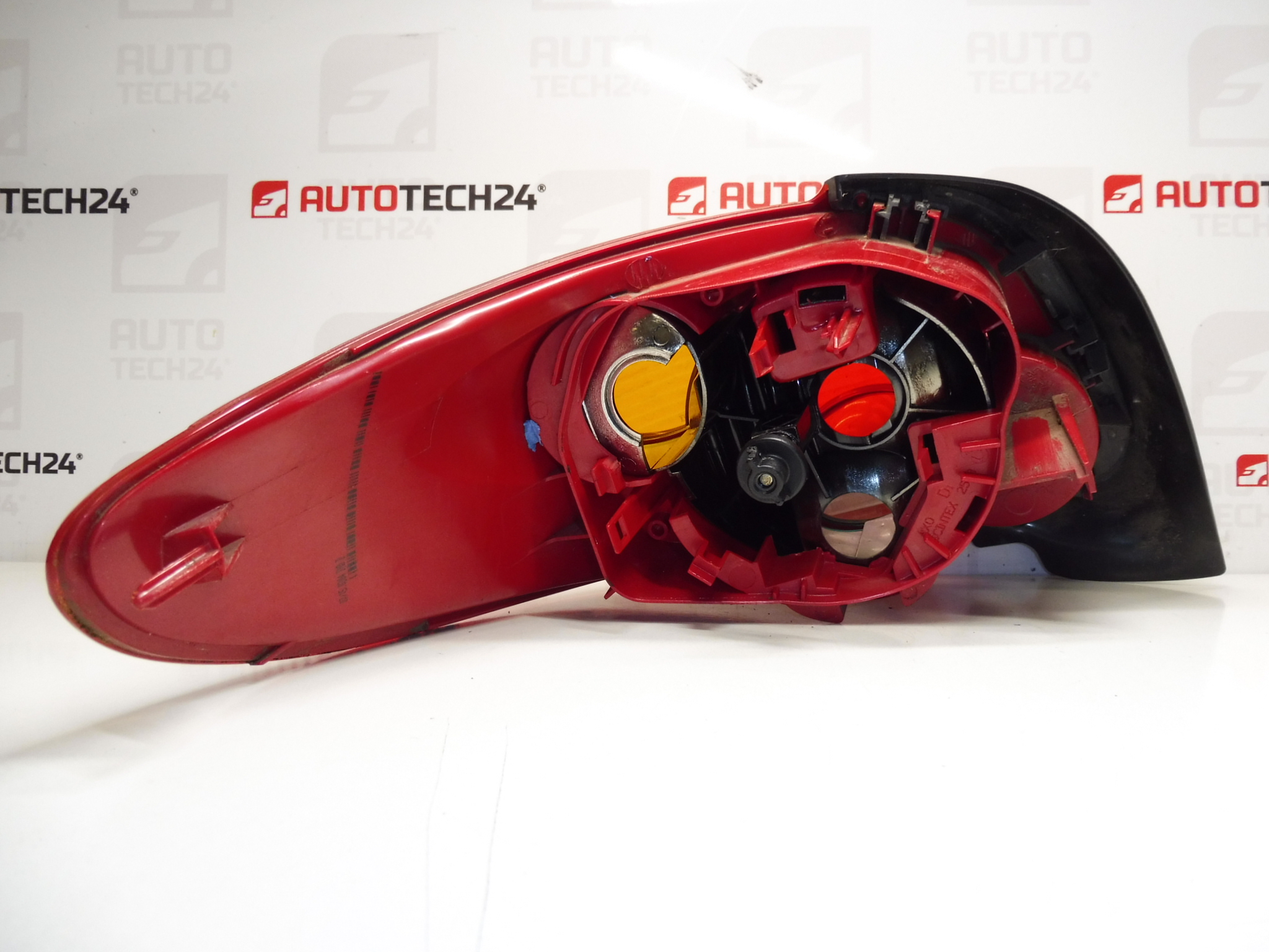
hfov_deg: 71.6
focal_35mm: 24
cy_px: 476
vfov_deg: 56.8
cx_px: 634
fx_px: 880
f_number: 3.5
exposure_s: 1/60
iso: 200
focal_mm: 4.3
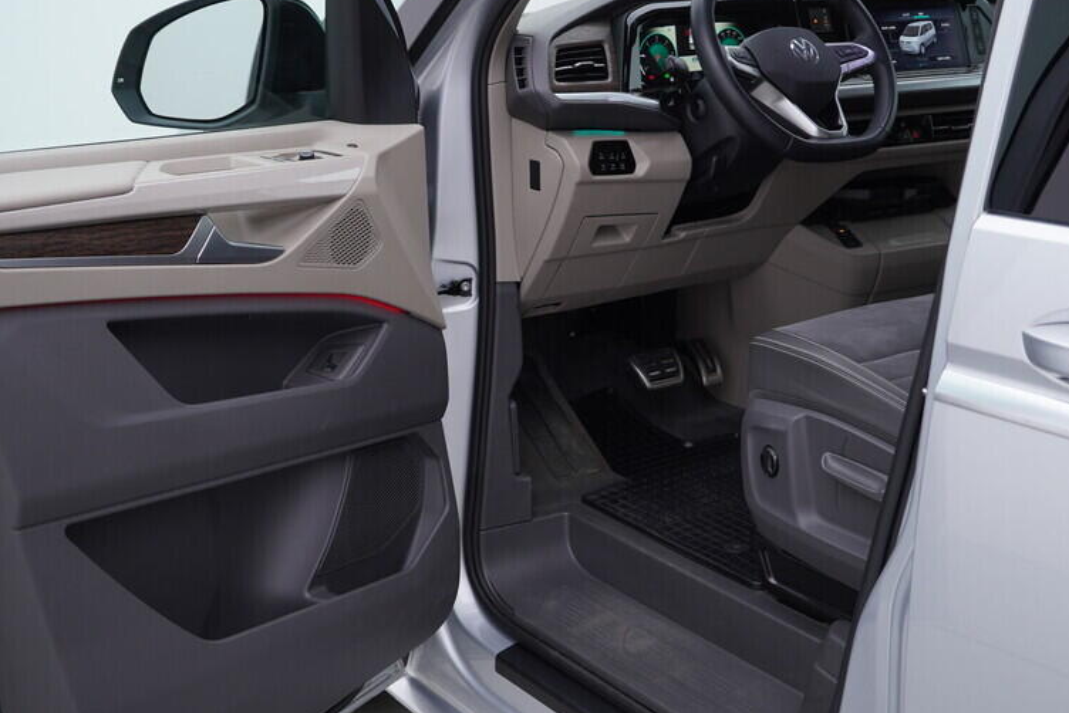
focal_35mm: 49
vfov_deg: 27.5
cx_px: 499
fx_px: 1456
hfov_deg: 40.3
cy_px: 293
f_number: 3.5
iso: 125
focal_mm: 24
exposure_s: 1/60
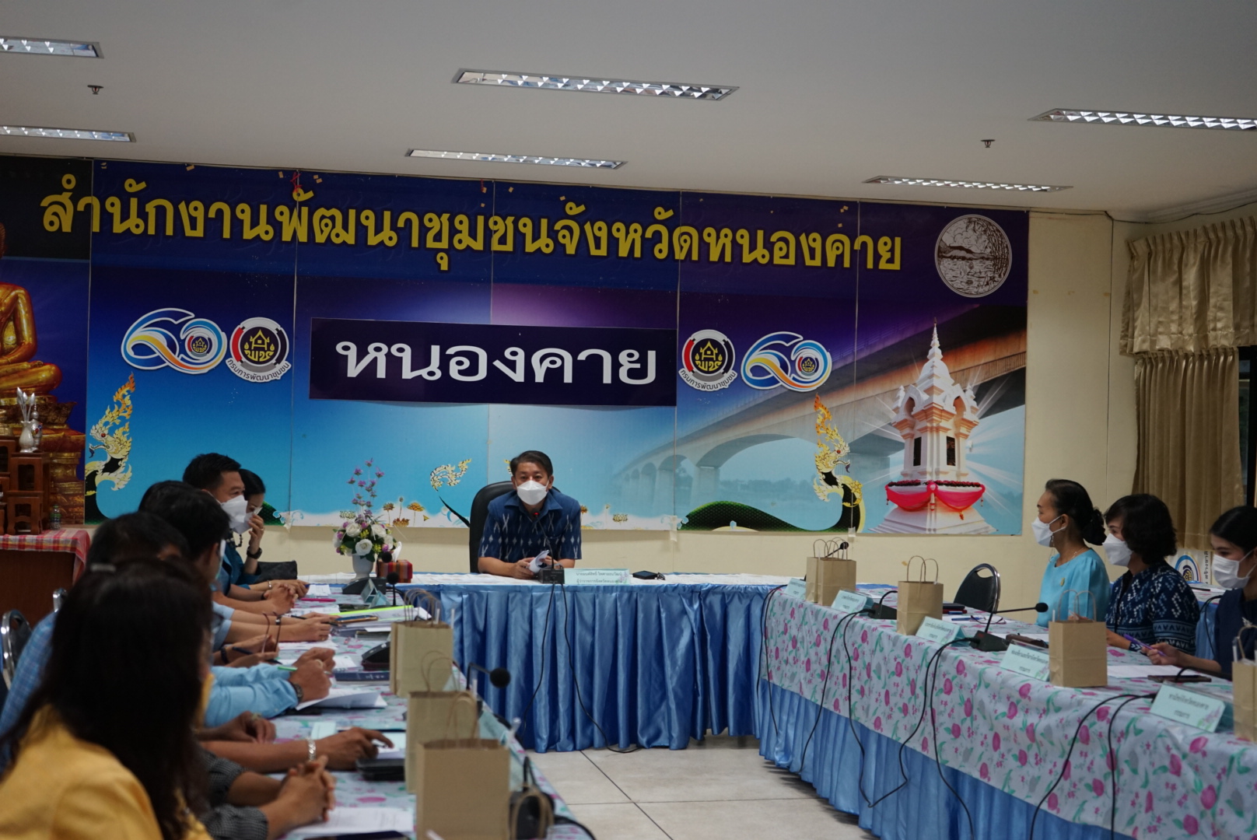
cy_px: 420
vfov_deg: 28.7
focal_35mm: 47
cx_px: 628
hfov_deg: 41.9
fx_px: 1642
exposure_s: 1/160
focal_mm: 47
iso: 1250
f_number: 4.5
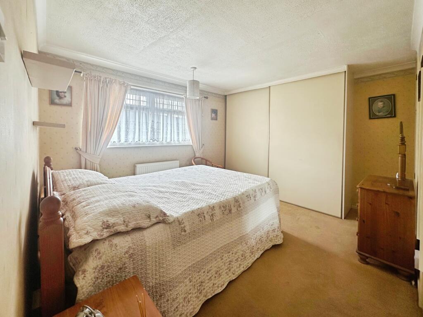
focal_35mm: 14
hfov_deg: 102.0
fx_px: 171
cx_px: 212
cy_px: 158
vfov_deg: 85.7
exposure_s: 1/99
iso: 64
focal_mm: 2.22
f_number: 2.2
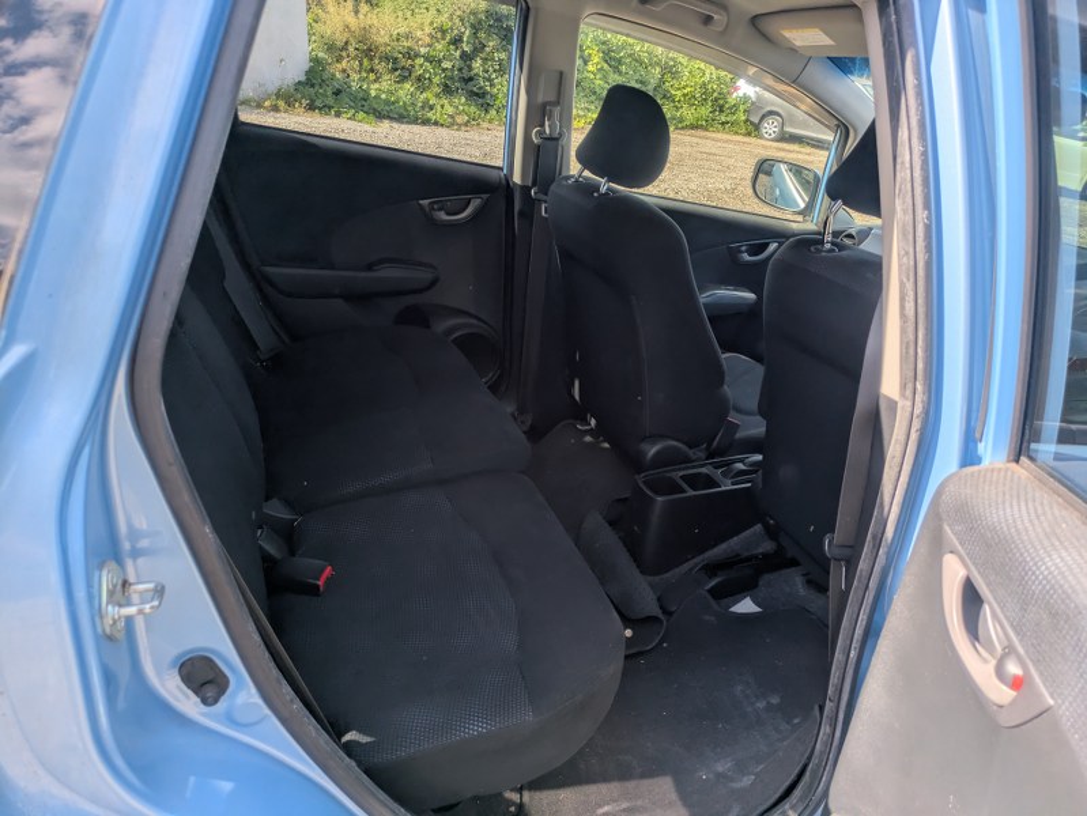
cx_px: 544
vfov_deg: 54.9
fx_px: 785
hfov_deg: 69.4
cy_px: 408
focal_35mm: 25
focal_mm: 5.43
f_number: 1.89
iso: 47
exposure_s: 1/817
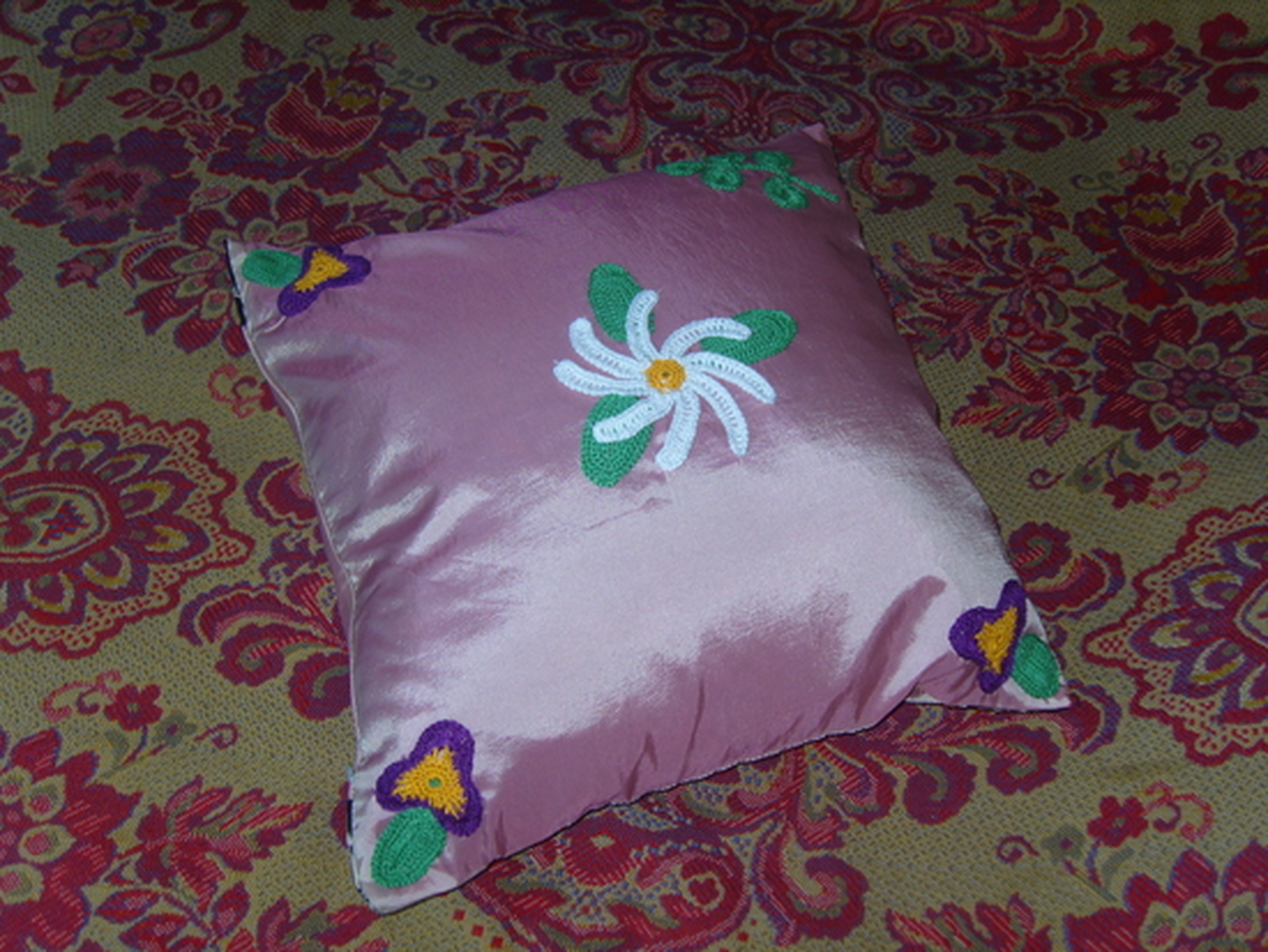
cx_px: 634
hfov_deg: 52.6
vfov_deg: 40.7
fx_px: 1283
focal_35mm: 35
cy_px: 476
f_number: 2.8
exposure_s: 1/30
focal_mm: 7.4
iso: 100
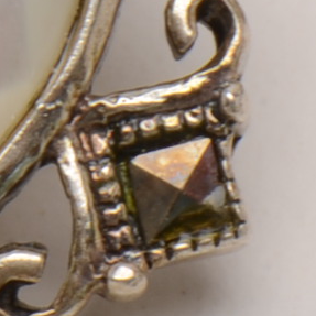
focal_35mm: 928
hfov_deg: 1.9
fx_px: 9581
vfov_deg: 1.9
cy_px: -297
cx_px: 297
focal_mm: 85
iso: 100
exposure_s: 1/160
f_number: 29
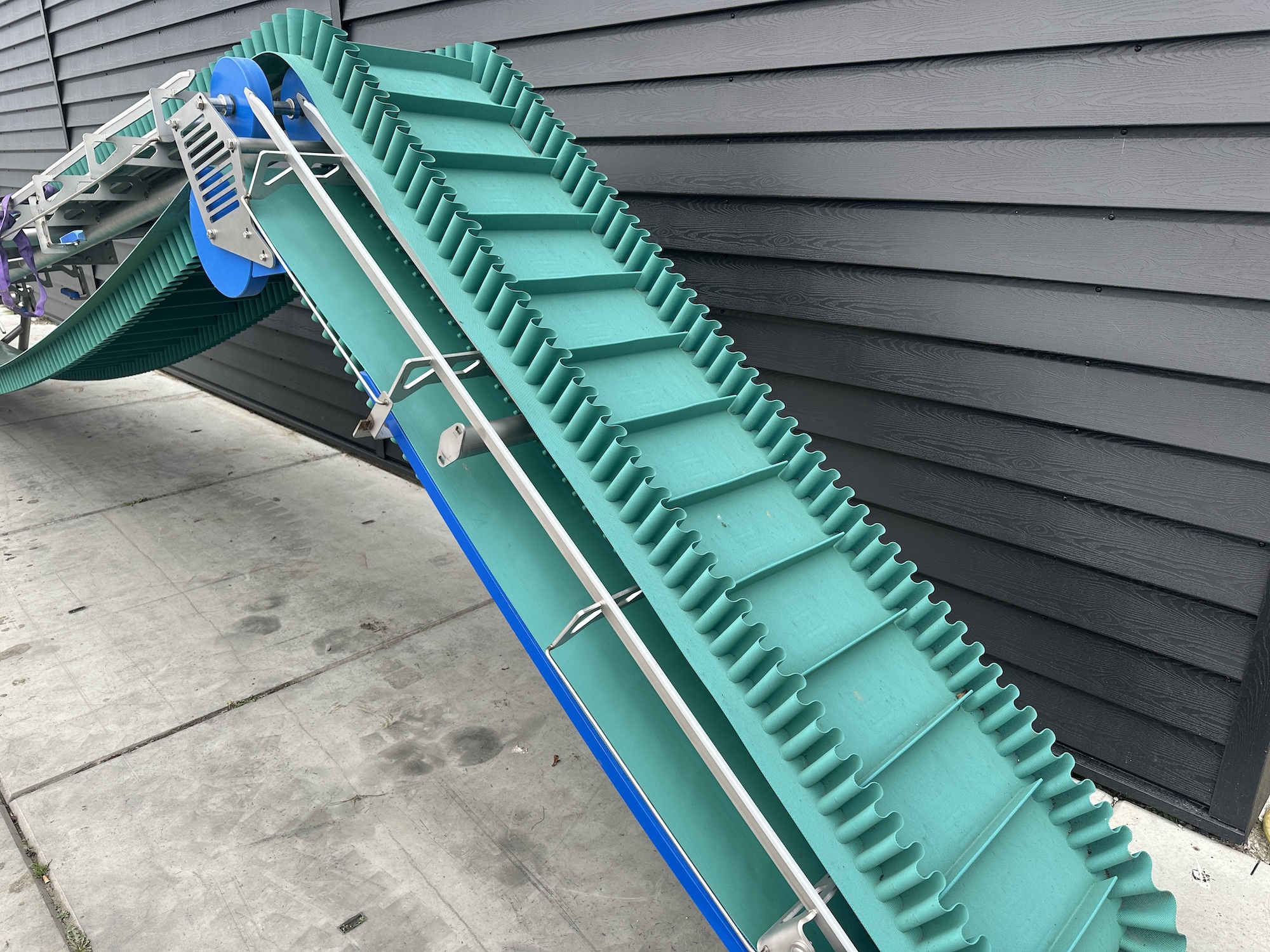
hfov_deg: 71.6
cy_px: 476
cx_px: 635
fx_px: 881
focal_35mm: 24
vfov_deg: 56.8
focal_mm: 6.86
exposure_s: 1/164
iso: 64
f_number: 1.78
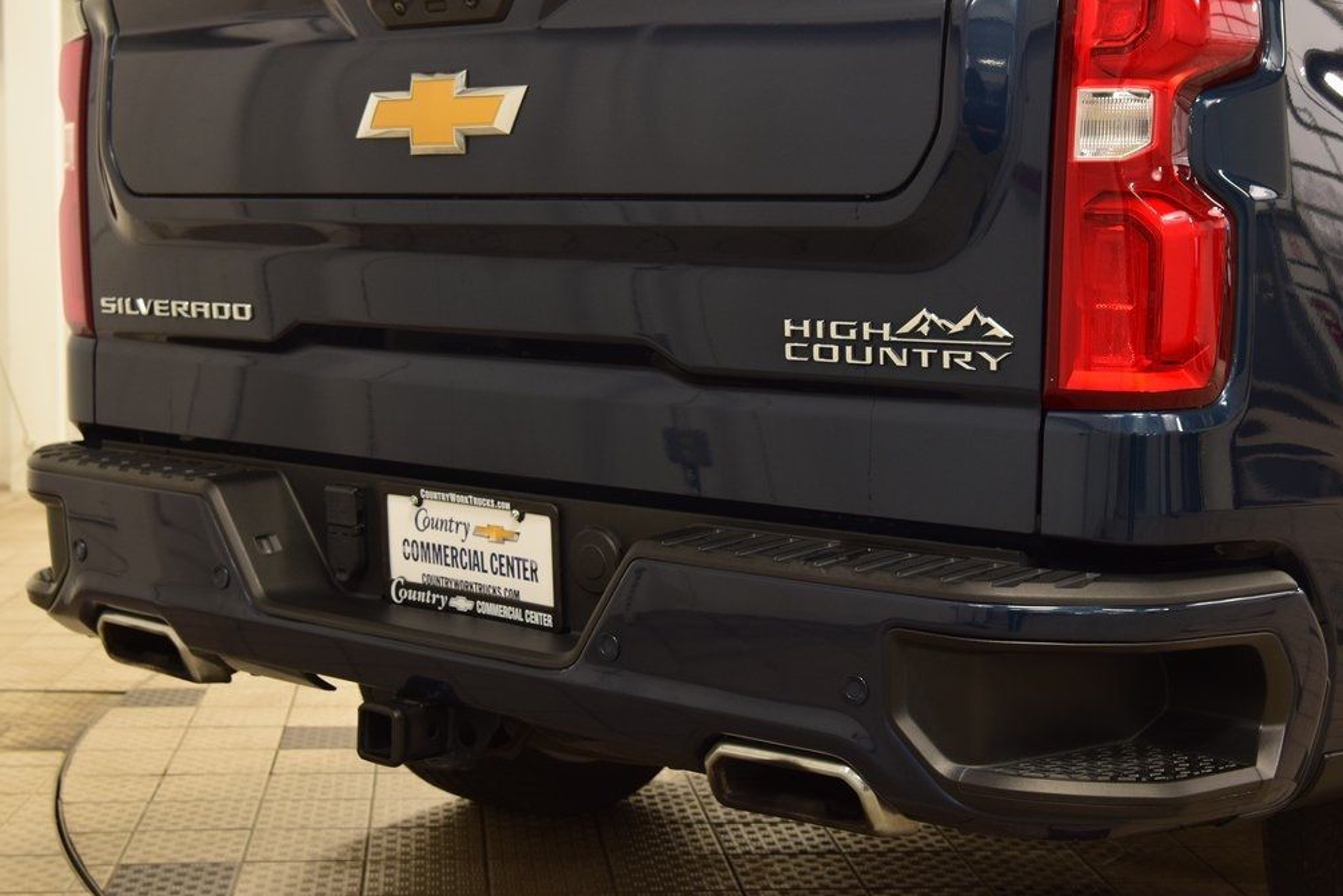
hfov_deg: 34.5
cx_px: 665
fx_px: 2164
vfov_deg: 23.4
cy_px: 455
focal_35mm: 58
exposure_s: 1/15
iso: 720
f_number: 6.3
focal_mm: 38
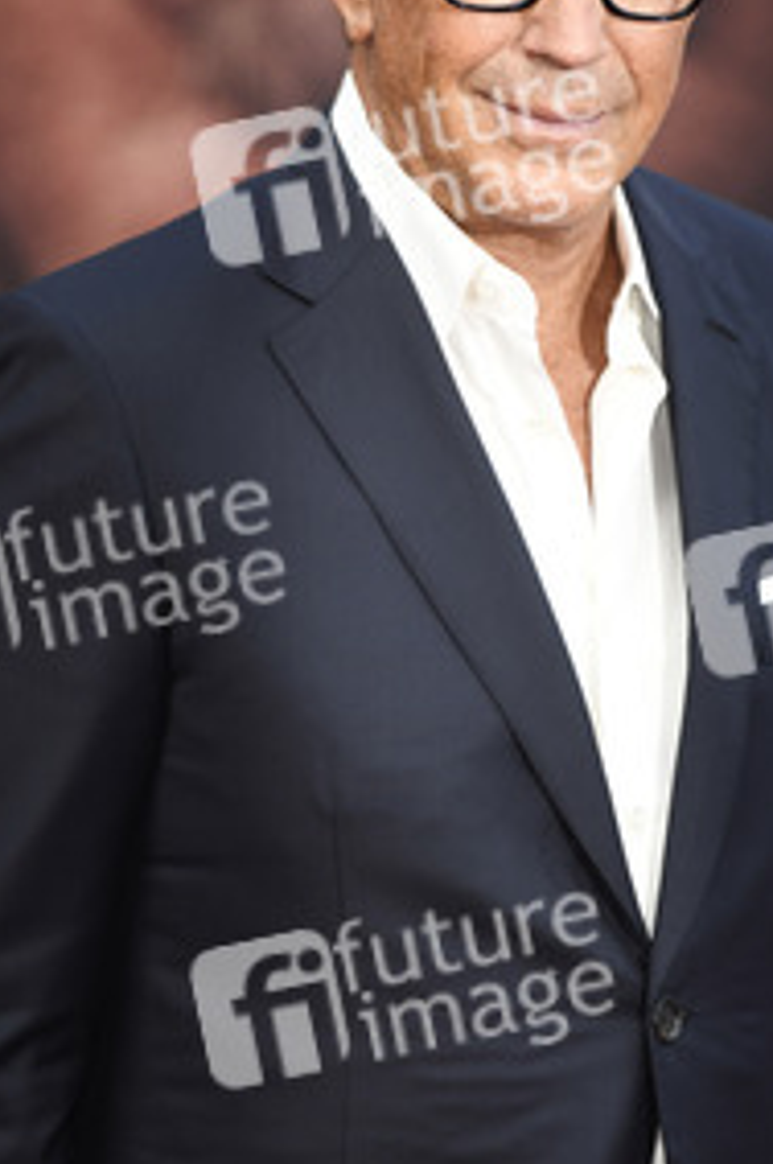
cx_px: 522
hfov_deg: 4.8
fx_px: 9137
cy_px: 374
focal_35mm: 283
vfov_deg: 7.3
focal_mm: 200
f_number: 3.2
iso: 640
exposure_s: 1/1250
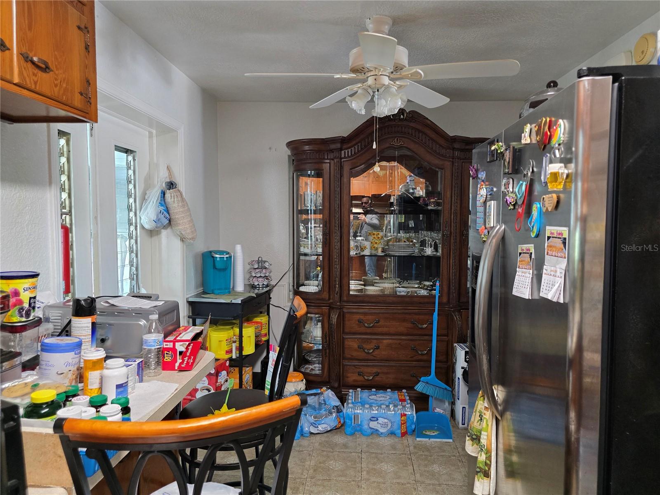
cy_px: 248
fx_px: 439
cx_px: 330
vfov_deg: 58.9
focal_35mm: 23
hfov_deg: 73.9
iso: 640
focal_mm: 6.3
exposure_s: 1/120
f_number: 1.7
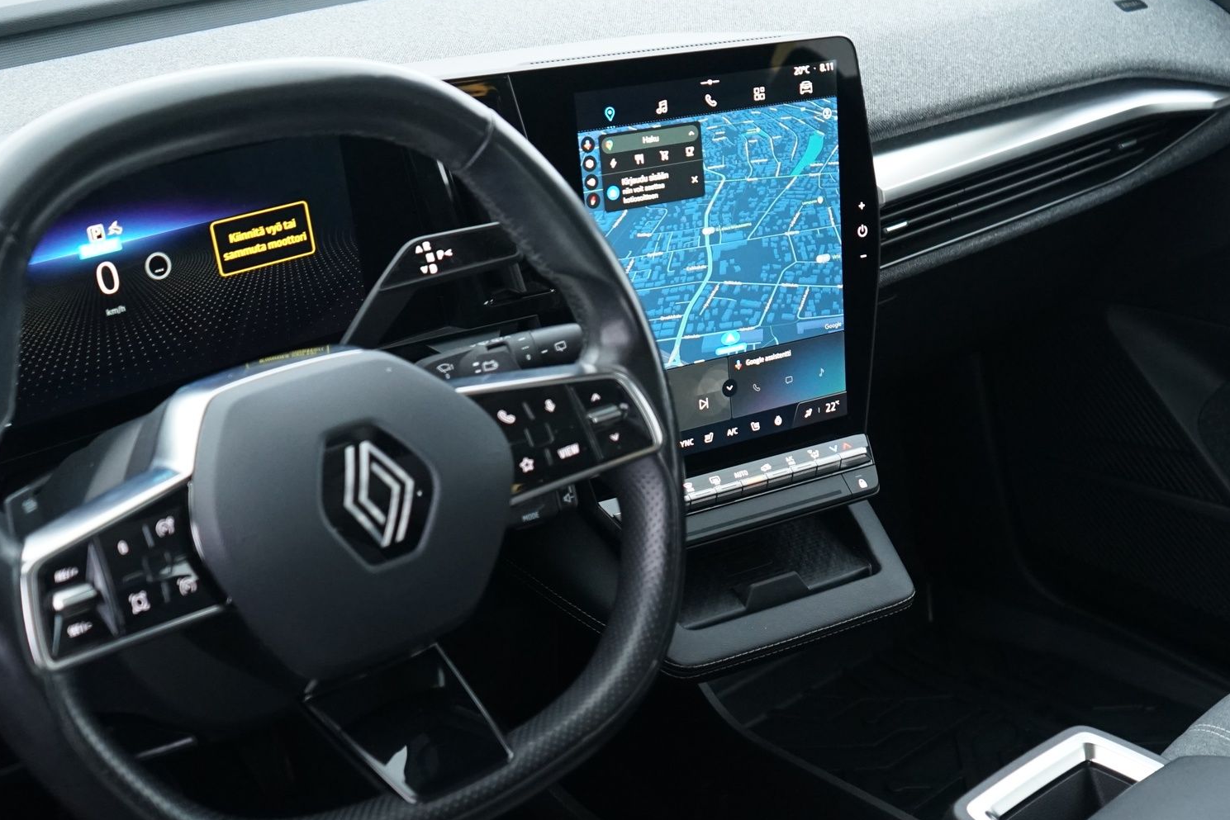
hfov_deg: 41.6
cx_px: 762
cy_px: 678
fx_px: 1606
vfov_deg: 27.9
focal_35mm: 47
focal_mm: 28
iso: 2000
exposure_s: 1/10
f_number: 4
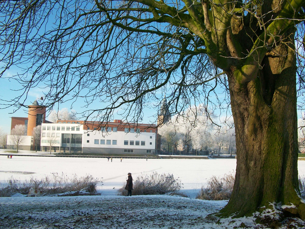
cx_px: 152
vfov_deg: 41.8
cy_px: 114
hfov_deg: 54.0
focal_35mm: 34
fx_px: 300
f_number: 5.5
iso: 80
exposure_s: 1/252
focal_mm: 5.7
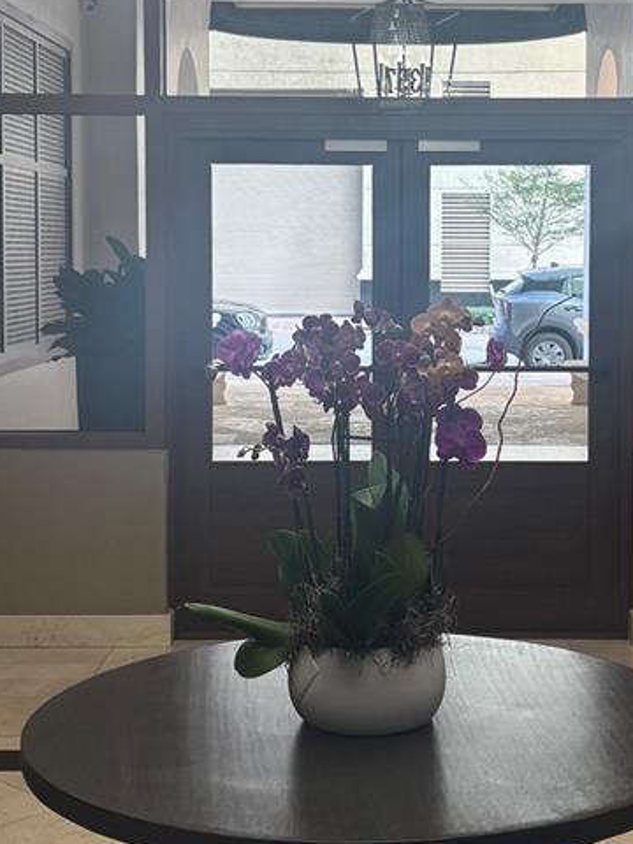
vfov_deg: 29.7
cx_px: 418
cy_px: 315
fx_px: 1585
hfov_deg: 22.5
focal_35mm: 65
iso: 50
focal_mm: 5.96
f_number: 1.6
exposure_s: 1/120
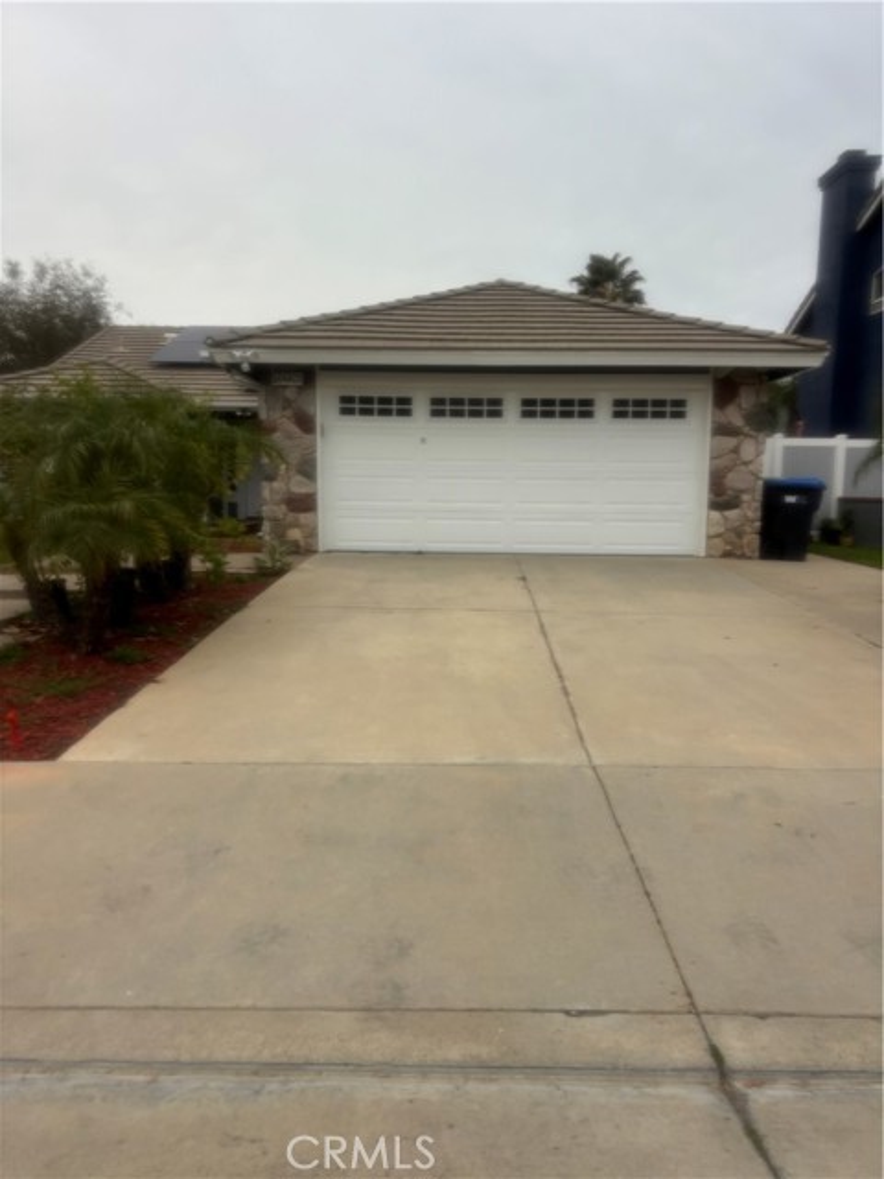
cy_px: 590
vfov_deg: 67.3
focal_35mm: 26
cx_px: 442
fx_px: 885
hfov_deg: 53.1
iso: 50
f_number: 1.6
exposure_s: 1/413
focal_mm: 5.96
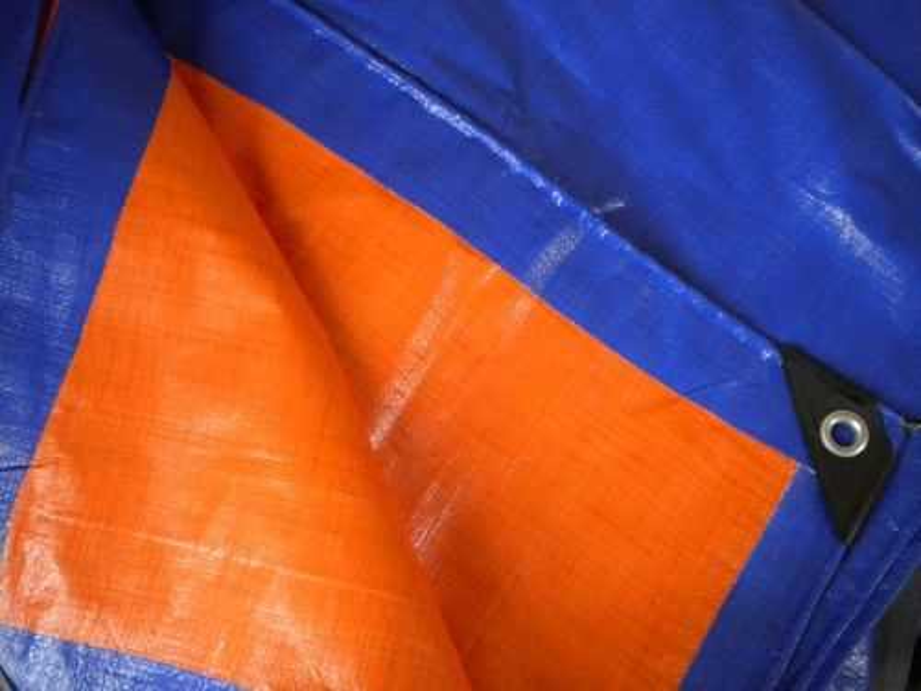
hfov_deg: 45.8
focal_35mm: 41
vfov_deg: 35.1
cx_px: 460
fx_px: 1091
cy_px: 346
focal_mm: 7.4
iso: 400
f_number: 3.5
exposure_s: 1/34.6
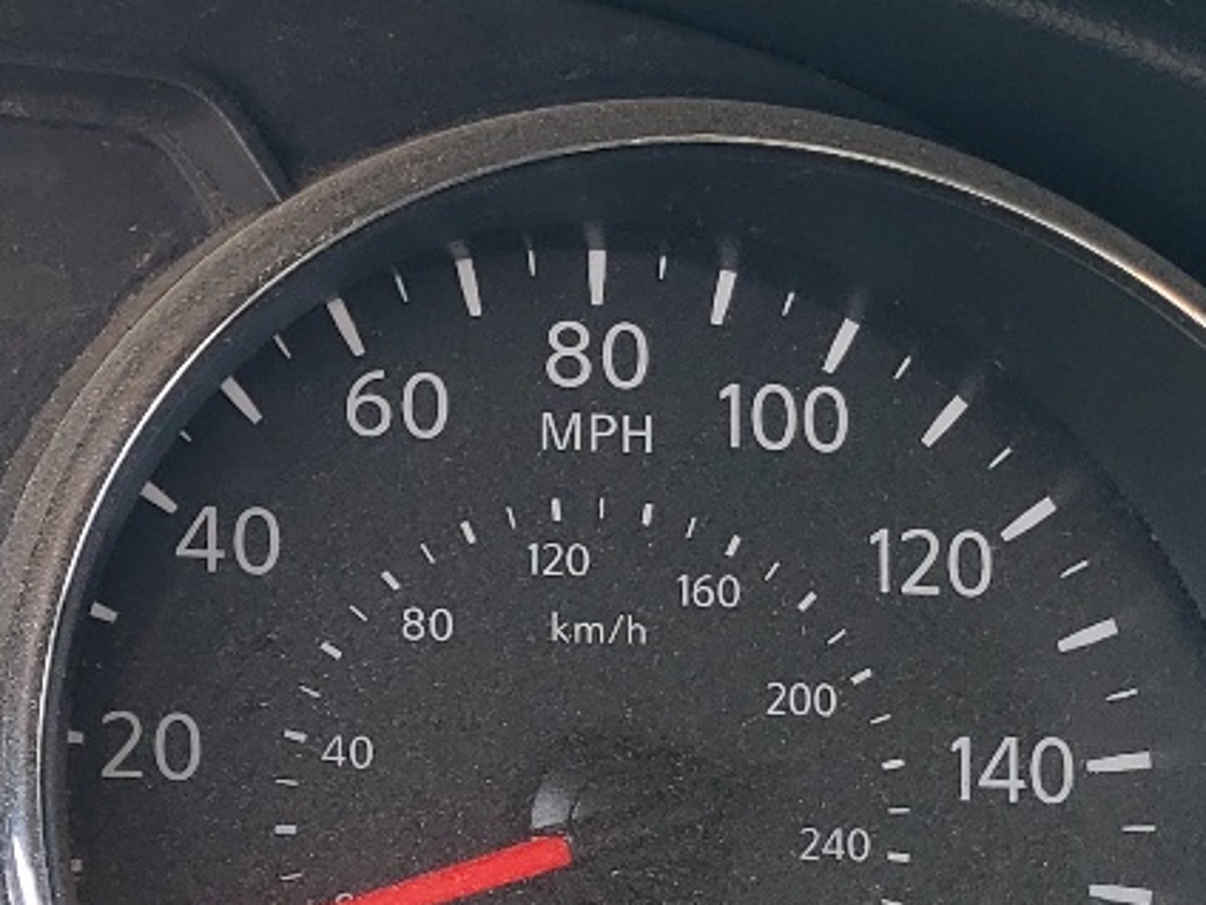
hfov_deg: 18.7
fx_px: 3414
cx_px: -338
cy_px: 512
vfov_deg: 15.1
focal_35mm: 98
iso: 50
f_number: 1.5
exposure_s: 1/154
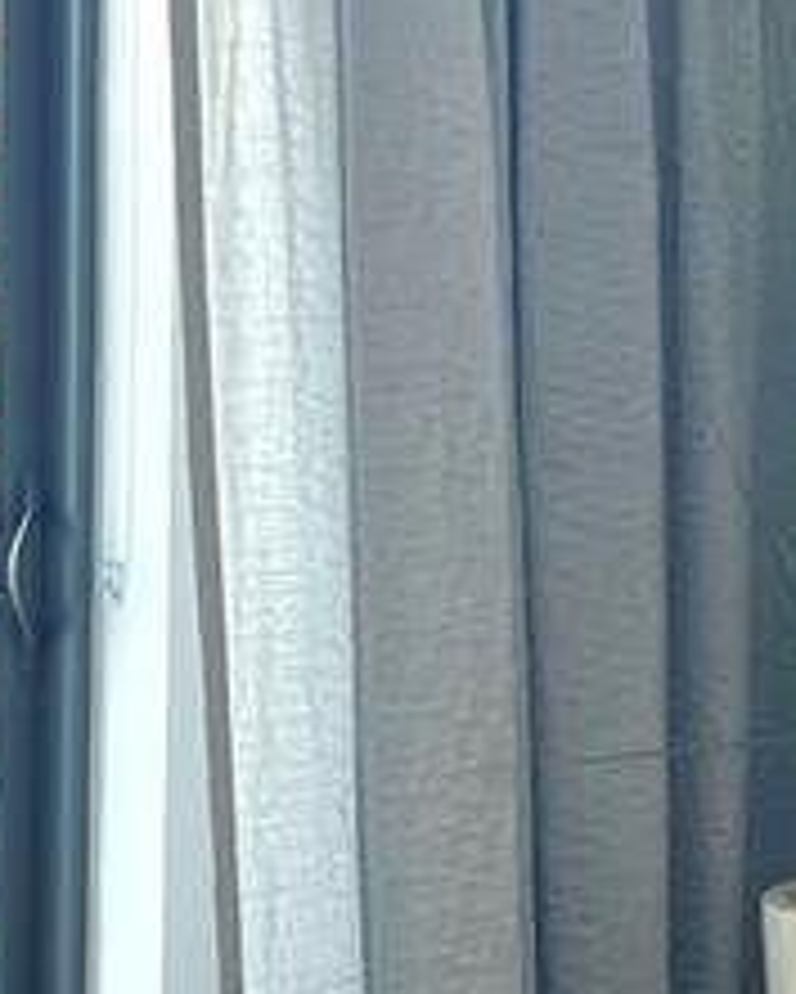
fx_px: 4061
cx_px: 738
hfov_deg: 11.1
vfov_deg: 13.9
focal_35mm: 138
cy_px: 382
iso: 64
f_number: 1.5
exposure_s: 1/120
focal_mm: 5.7
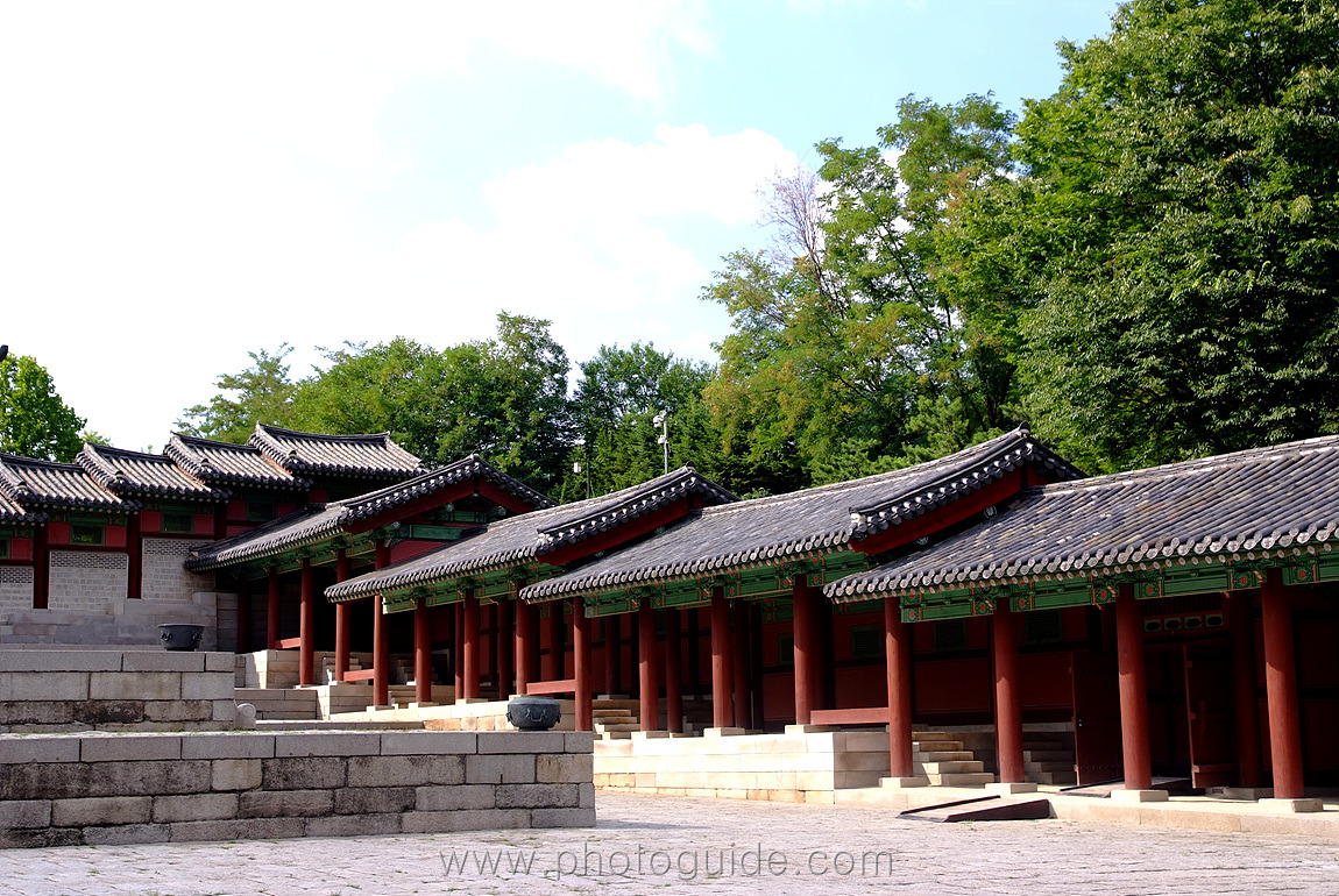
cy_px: 448
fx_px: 1899
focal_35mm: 51
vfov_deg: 26.6
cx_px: 670
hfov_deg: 38.8
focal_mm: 34
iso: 125
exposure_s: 1/225
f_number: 6.3
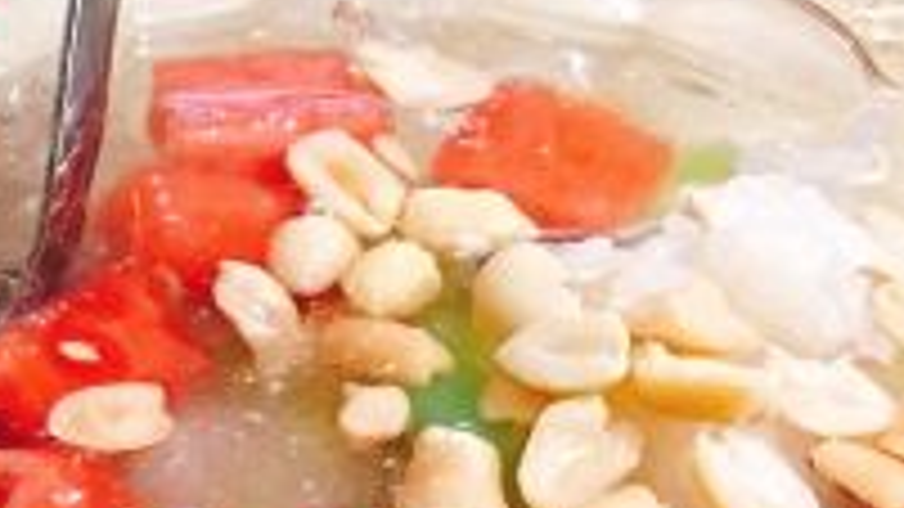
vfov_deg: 10.6
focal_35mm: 110
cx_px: -360
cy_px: 749
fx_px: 2636
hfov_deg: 17.8
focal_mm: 4.15
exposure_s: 1/10
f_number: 2.2
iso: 100
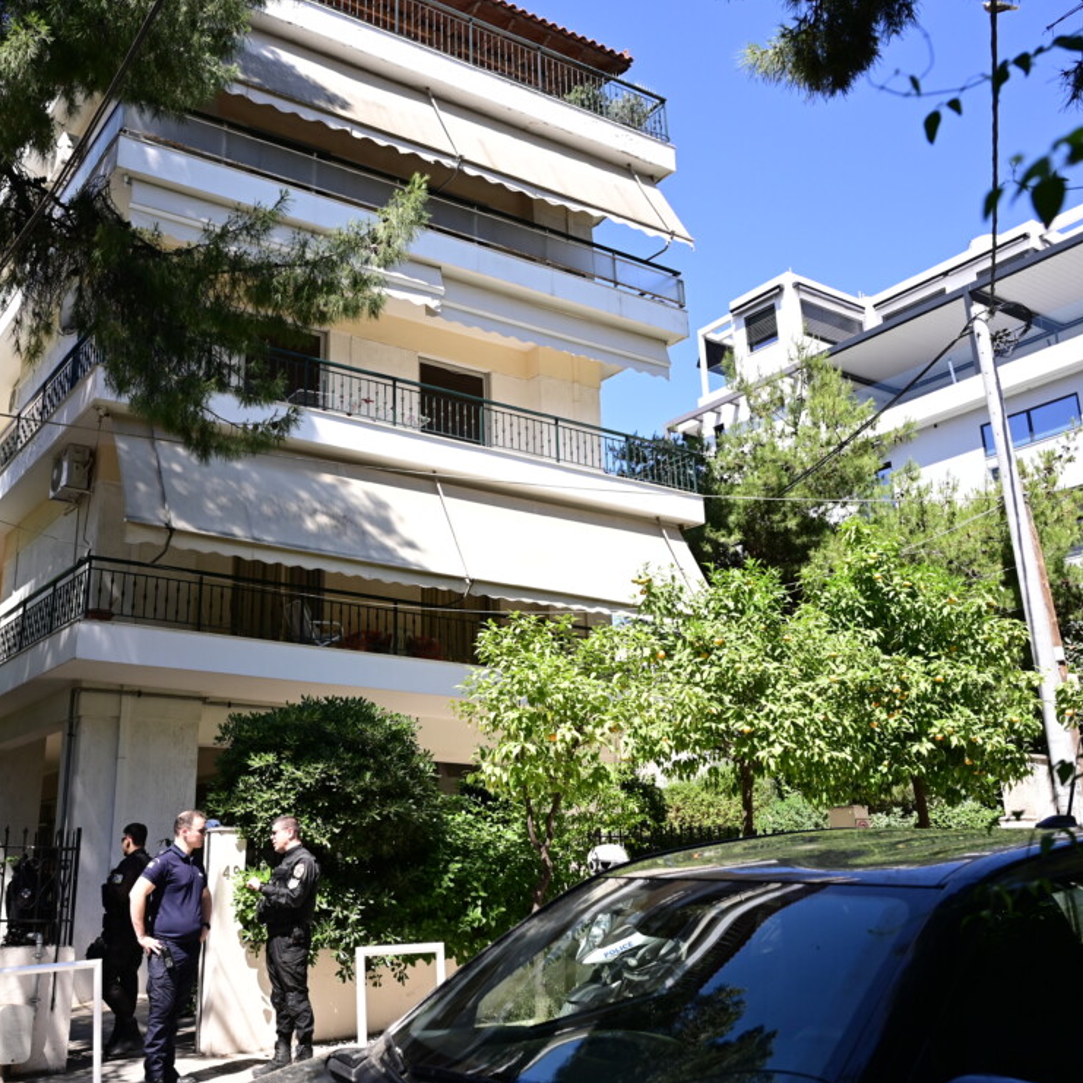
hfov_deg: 48.9
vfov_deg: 49.7
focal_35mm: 33
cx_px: 364
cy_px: 533
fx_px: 1168
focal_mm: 24
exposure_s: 1/2000
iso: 320
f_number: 4.5
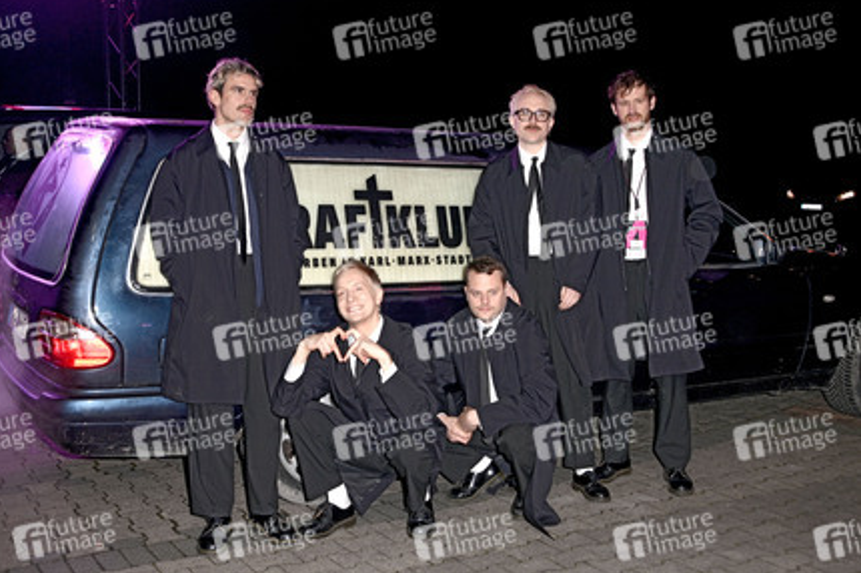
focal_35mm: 44
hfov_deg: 44.5
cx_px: 411
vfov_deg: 30.5
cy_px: 286
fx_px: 1051
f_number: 5.6
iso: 500
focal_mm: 42
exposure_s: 1/250
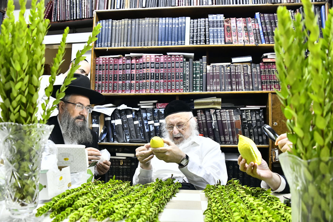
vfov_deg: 46.4
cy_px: 111
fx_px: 259
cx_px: 166
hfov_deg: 65.5
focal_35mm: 28
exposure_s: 1/200
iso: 4000
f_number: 5.6
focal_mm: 28
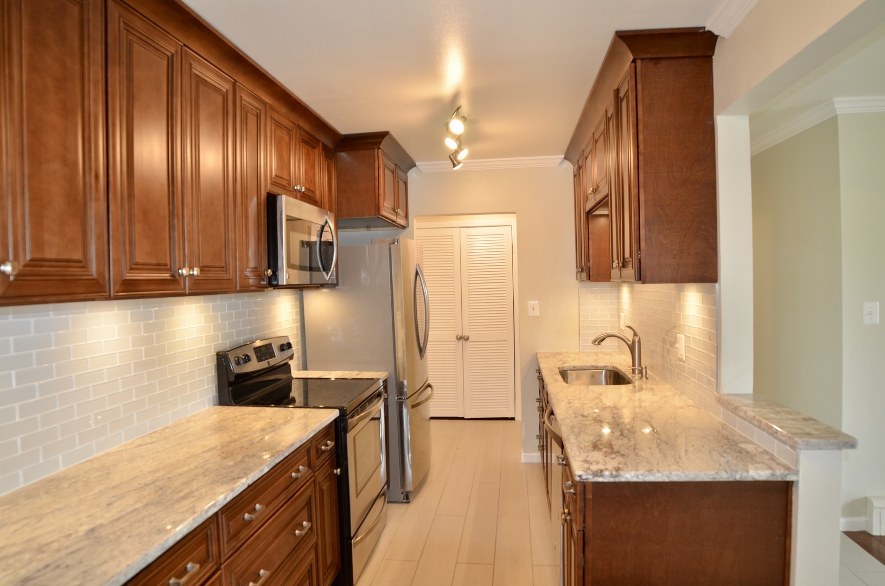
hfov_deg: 81.3
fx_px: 515
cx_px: 442
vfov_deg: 59.3
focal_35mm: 21
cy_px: 293
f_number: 2.8
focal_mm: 14
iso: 400
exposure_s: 1/60
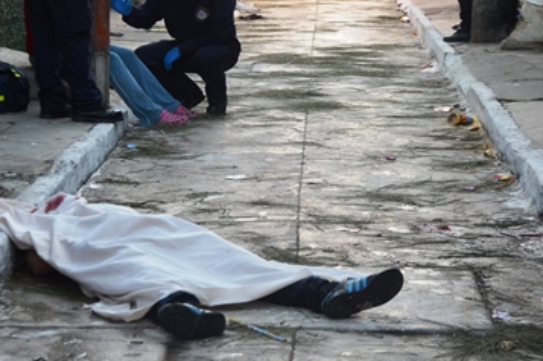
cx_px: 160
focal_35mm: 129
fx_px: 1943
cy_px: 96
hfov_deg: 15.9
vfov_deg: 10.6
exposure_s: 1/160
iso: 800
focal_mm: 48
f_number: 6.3
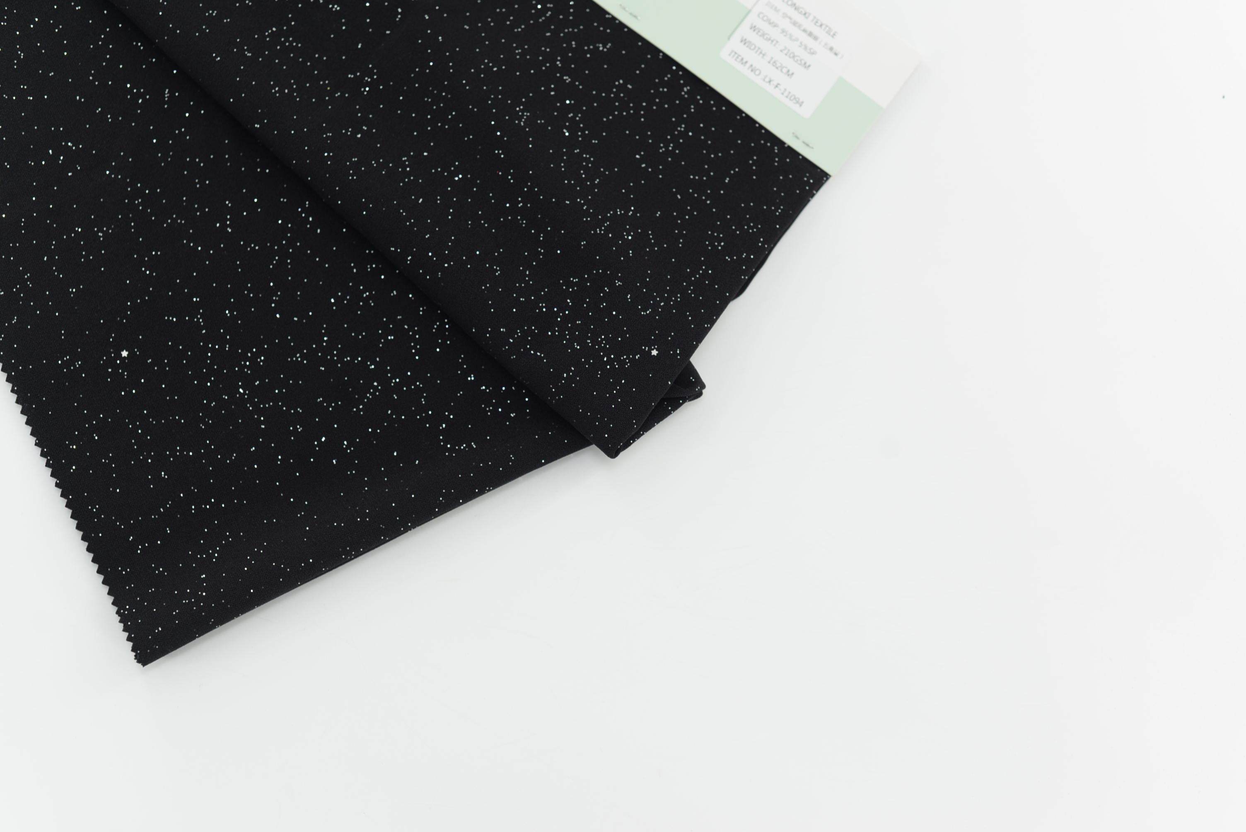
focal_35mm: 50
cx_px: 623
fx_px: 1731
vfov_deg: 27.0
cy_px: 416
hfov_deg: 39.6
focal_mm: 50
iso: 100
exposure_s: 1/100
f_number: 4
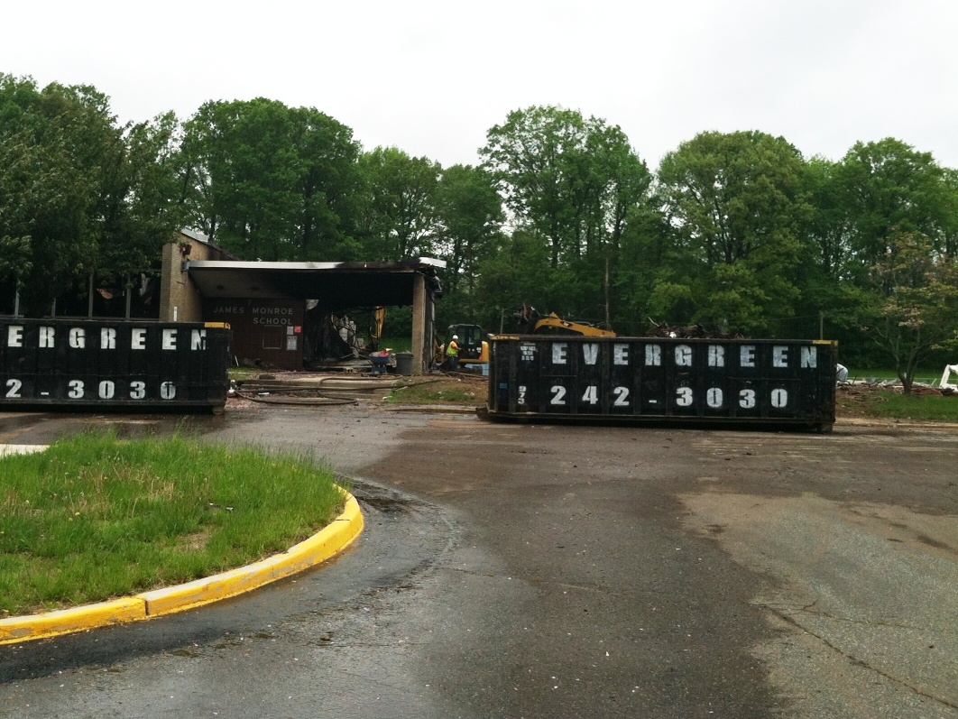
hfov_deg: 52.6
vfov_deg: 40.7
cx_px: 479
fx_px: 969
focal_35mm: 35
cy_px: 360
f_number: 2.8
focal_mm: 3.85
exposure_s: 1/455
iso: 80
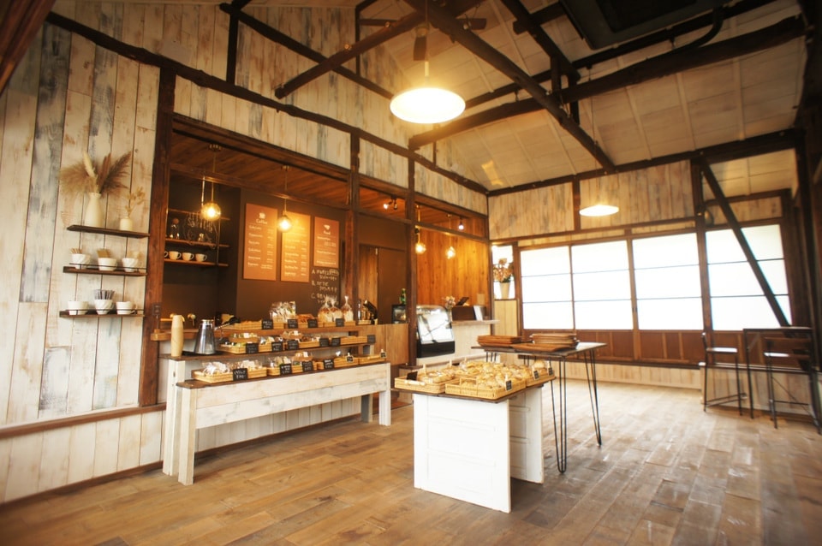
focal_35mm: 24
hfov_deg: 73.8
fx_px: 547
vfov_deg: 53.0
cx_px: 411
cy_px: 273
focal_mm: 16
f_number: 2.8
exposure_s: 1/30
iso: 200
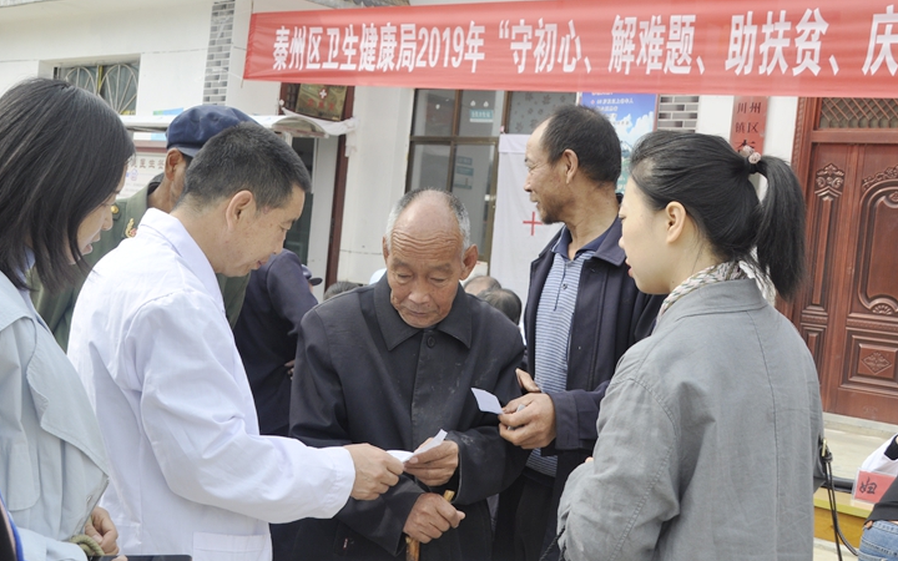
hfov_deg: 47.1
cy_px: 257
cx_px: 413
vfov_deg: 30.5
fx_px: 1028
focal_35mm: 42
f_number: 9
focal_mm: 22
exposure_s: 1/320
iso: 320
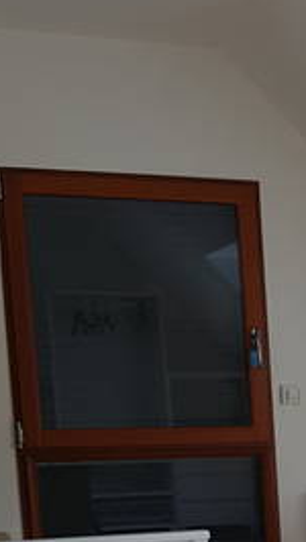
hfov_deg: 12.9
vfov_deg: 24.1
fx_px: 1209
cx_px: 567
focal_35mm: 84
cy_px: 544
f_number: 1.7
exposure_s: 1/153
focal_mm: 4.2
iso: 50
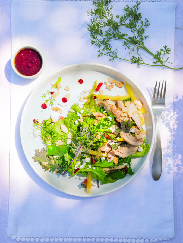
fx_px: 324
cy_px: 127
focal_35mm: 46
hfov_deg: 31.5
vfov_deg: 41.2
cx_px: 92
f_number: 10
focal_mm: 42
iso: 160
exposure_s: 1/160
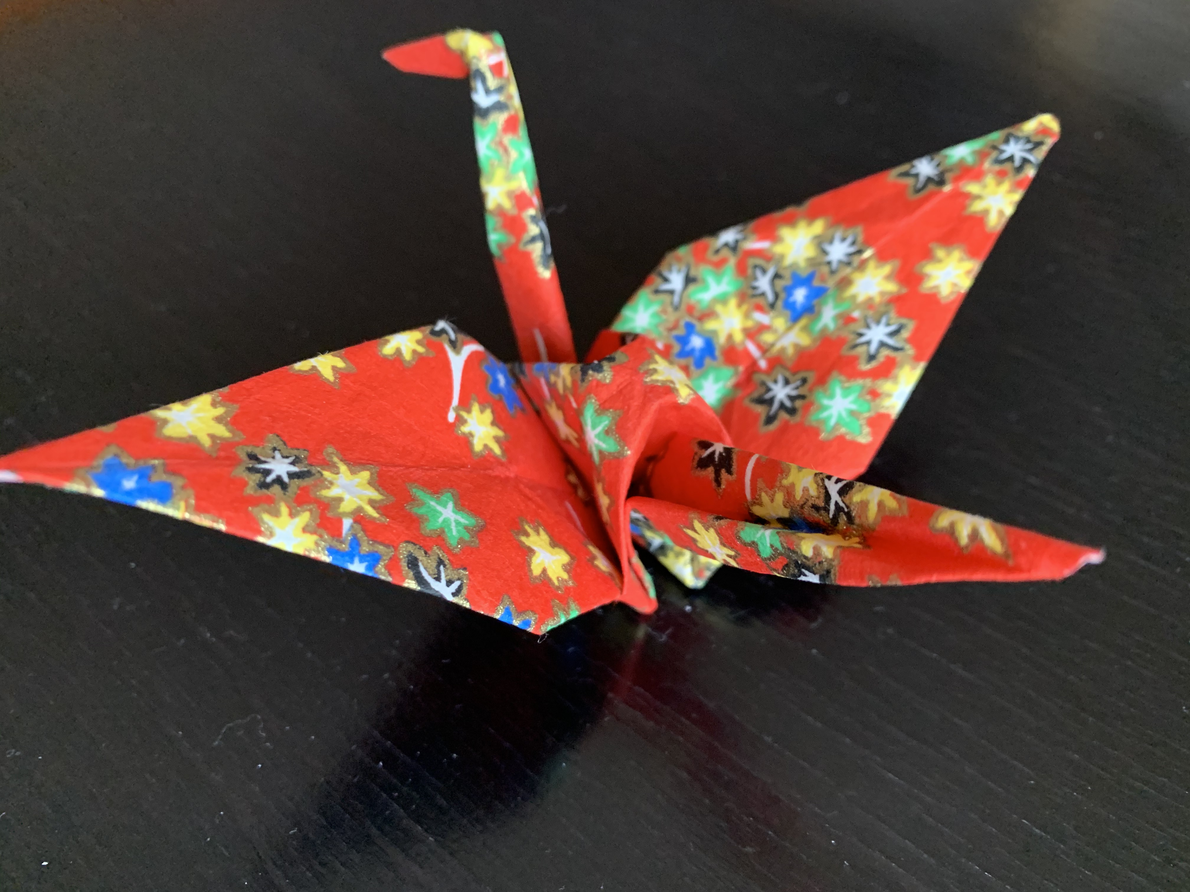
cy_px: 446
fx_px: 894
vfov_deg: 53.1
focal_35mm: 26
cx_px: 595
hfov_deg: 67.3
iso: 250
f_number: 1.8
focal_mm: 4.25
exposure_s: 1/60
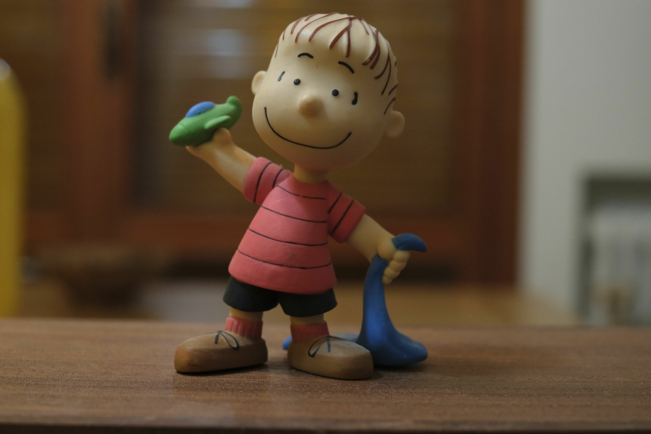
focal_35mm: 53
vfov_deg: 25.5
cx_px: 326
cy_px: 217
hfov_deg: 37.5
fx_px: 958
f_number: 5.6
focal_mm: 35
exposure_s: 1/10
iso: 3200
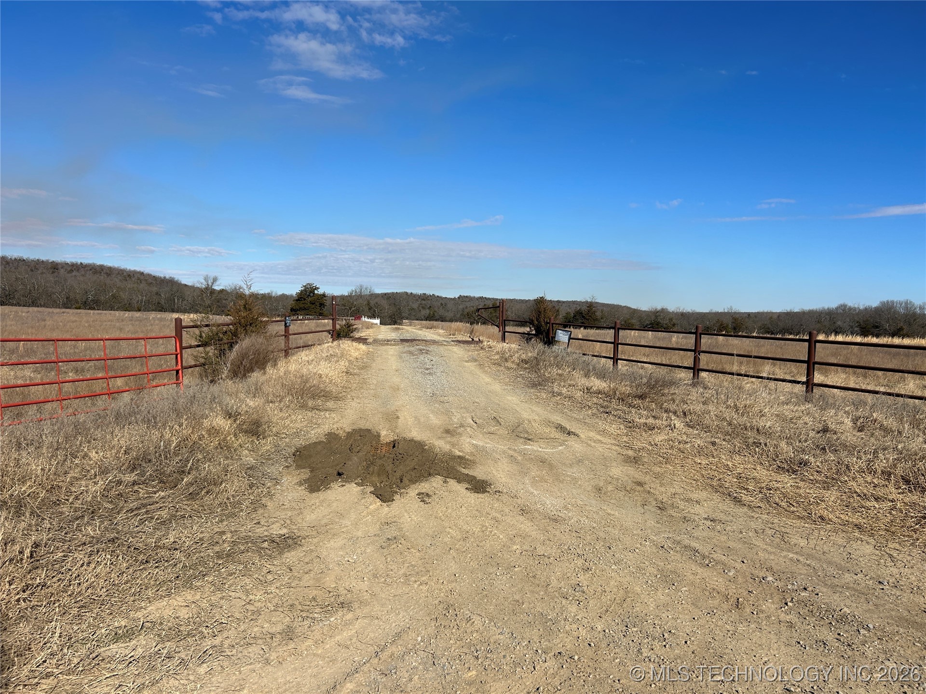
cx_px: 463
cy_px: 347
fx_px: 696
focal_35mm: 26
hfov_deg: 67.3
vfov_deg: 53.1
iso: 50
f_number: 1.5
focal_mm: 5.7
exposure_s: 1/5882
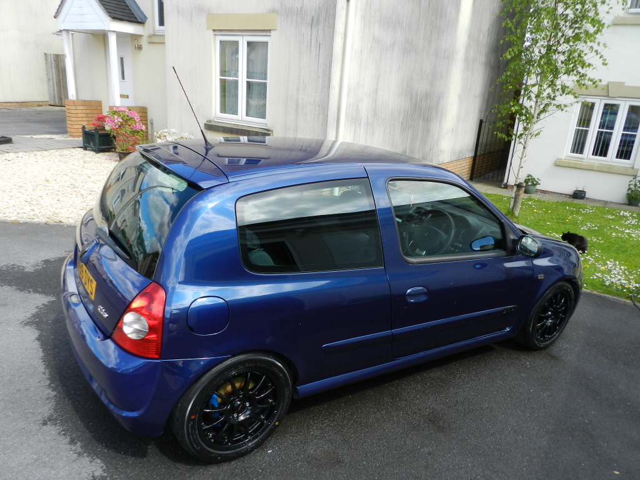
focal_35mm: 25
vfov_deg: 54.9
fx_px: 462
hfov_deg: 69.4
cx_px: 320
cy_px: 240
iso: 160
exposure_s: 1/500
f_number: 3.5
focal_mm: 4.5
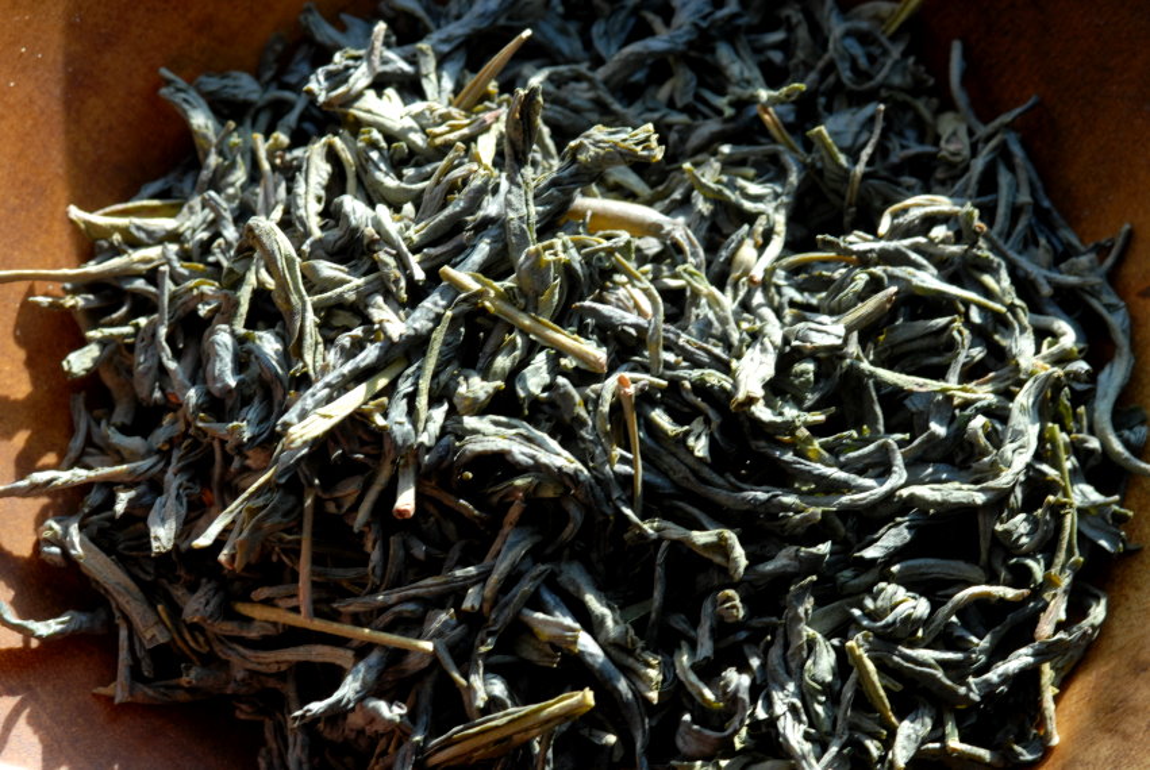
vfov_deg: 8.7
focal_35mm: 158
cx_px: 575
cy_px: 385
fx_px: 5038
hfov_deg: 13.0
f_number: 13
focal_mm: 105
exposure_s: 1/80
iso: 400
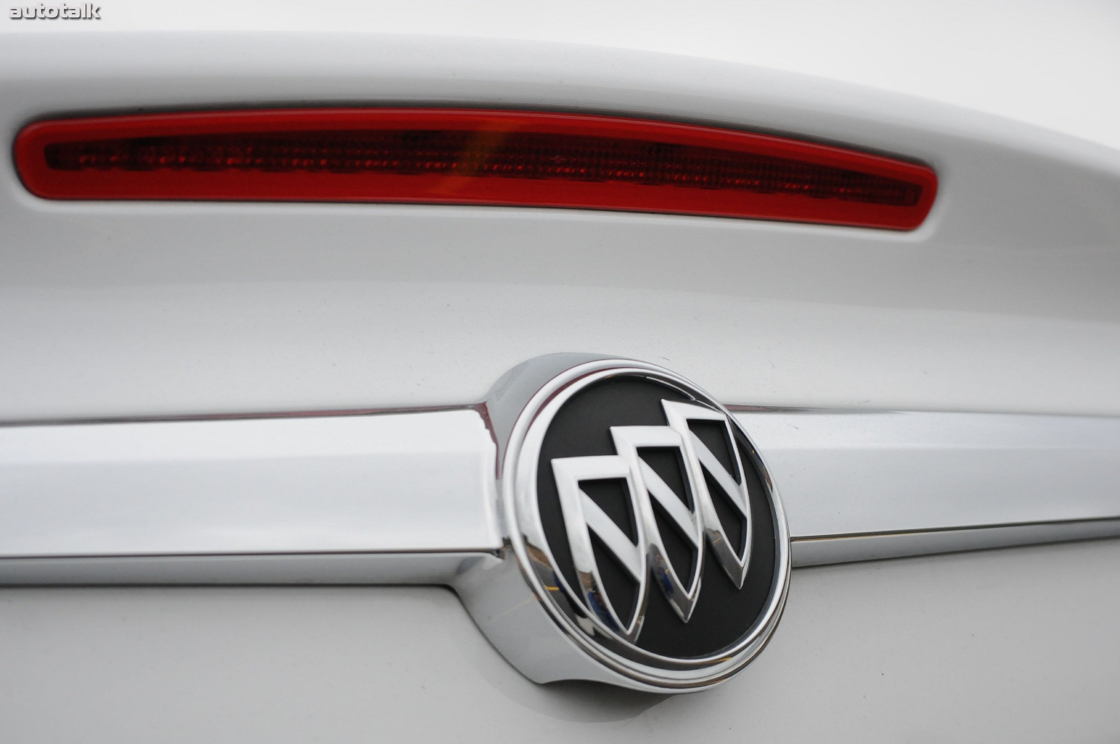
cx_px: 560
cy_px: 372
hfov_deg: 24.6
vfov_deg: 16.5
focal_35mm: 82
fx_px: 2564
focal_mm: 55
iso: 800
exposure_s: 1/1600
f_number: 5.6
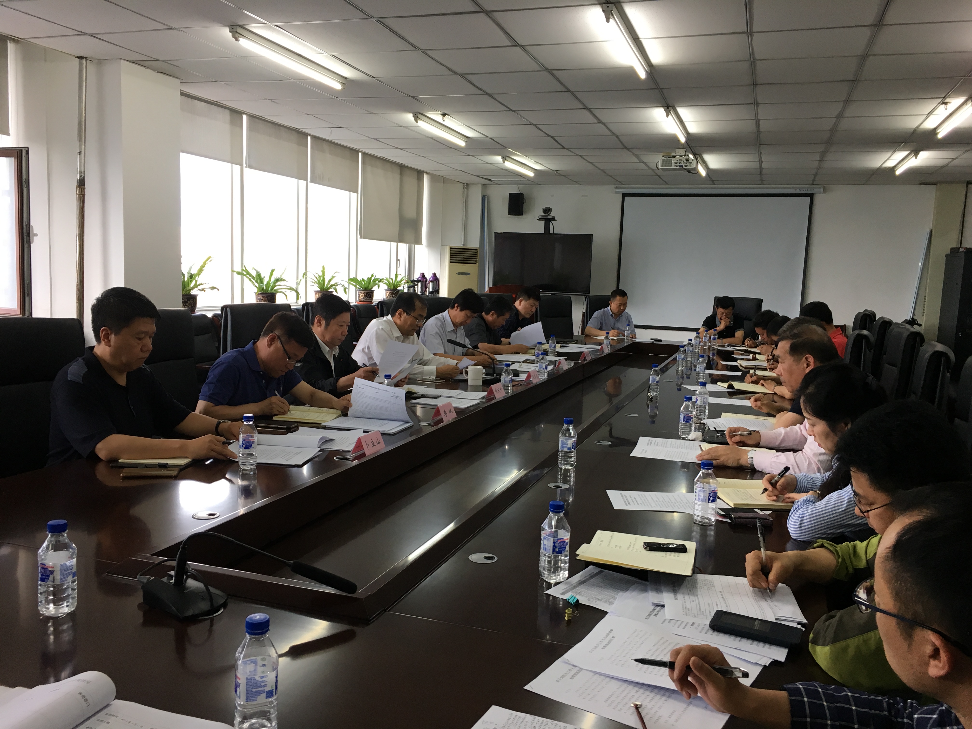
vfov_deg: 48.2
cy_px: 364
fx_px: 814
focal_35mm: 29
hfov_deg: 61.7
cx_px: 486
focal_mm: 4.15
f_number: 2.2
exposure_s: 1/33
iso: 32
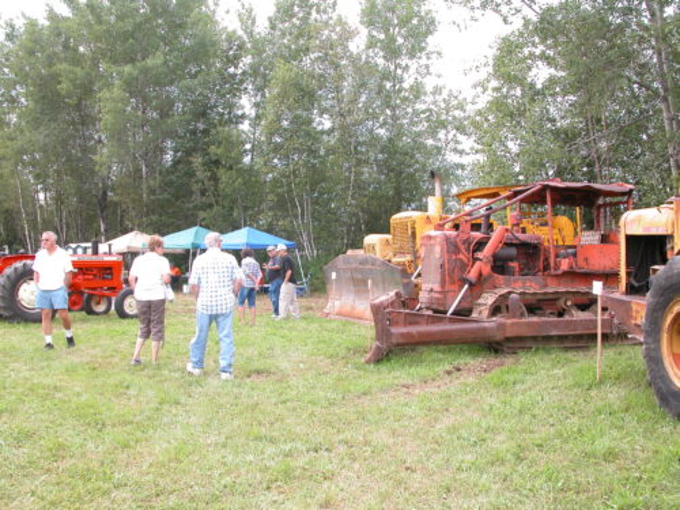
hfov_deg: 54.0
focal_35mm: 34
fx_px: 668
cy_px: 255
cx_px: 340
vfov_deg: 41.8
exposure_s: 1/114
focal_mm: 8.9
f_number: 4.5
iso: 100
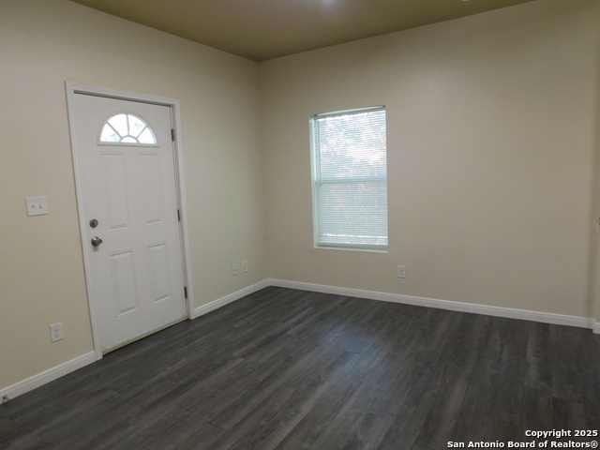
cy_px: 225
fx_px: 399
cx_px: 300
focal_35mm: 23
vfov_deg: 58.9
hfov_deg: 73.9
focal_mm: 4
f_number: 3
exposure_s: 1/30
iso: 200
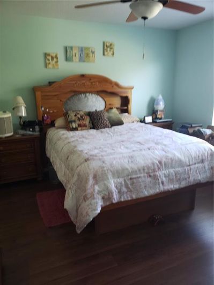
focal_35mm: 26
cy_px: 142
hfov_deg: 53.1
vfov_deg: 67.3
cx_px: 107
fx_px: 214
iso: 250
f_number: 2.4
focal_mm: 4.3
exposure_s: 1/40
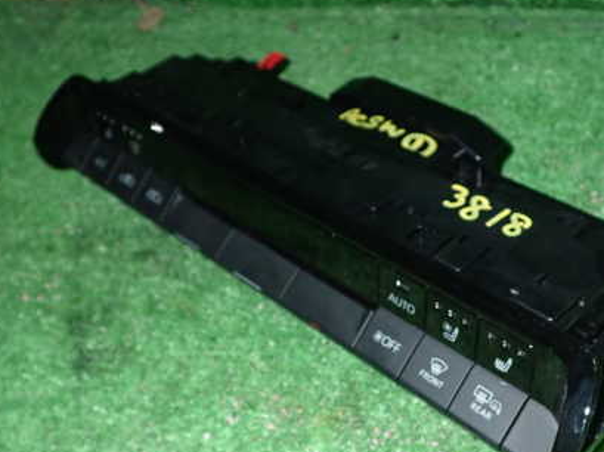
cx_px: 362
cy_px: 287
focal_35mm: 47
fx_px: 819
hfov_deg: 40.3
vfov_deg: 30.7
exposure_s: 1/30
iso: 640
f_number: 7.1
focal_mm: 5.79
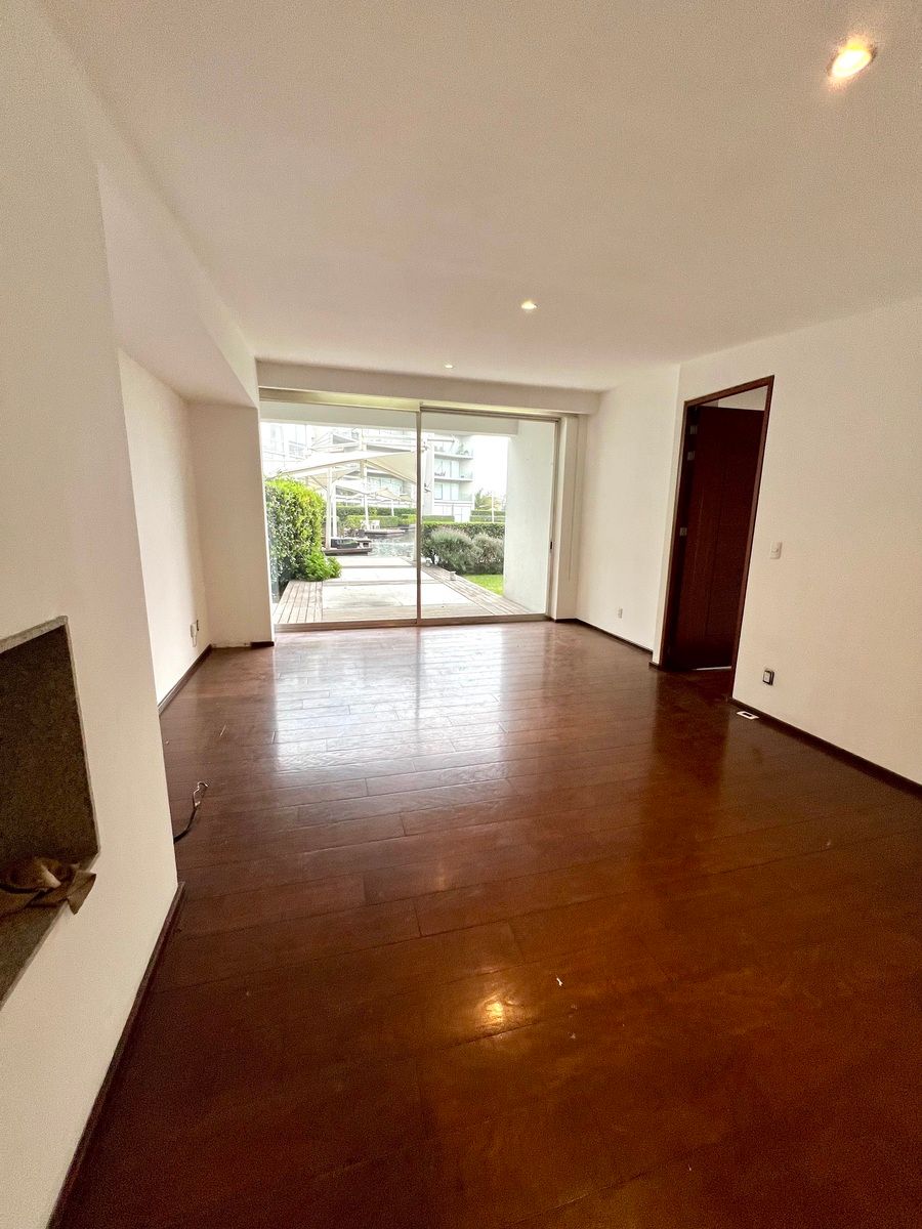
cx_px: 461
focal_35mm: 13
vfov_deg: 106.2
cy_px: 614
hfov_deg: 89.9
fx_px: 462
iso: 100
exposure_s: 1/120
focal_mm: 1.57
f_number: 1.8
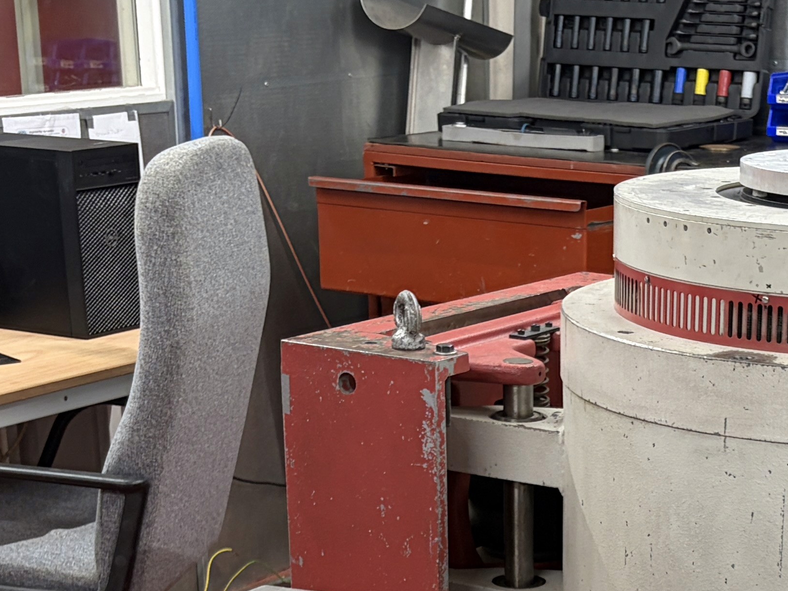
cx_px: 680
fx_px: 2072
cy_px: 685
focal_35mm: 91
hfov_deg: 21.2
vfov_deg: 15.7
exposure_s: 1/50
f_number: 1.6
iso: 80
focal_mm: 5.96
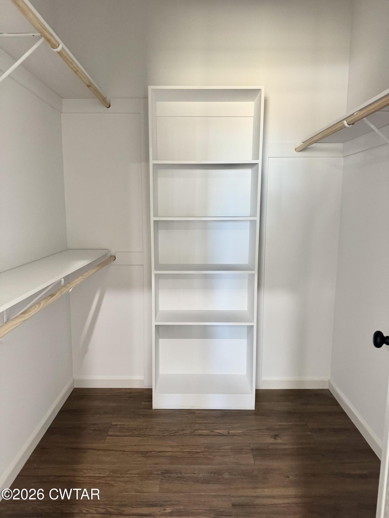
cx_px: 194
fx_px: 360
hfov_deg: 56.8
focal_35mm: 24
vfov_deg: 71.6
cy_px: 259
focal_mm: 6.76
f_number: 1.78
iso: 400
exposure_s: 1/60
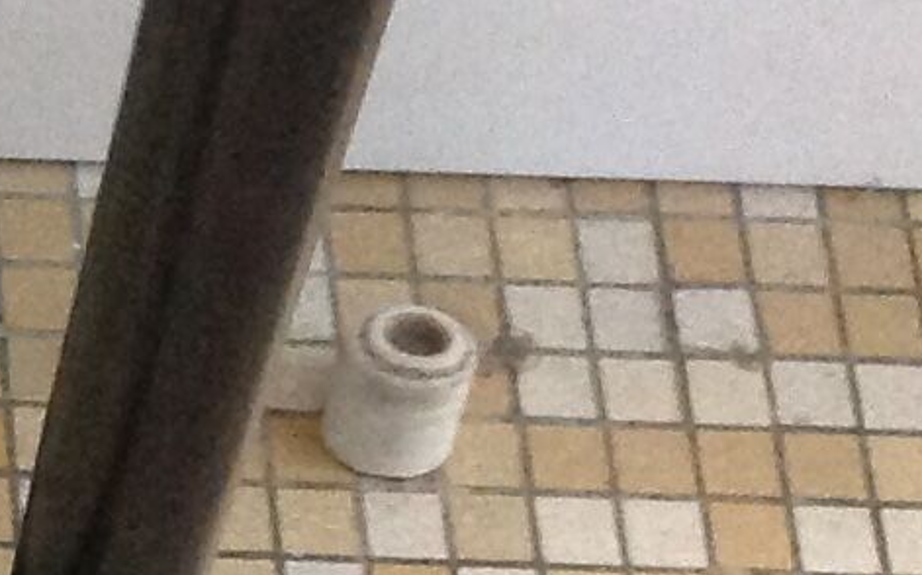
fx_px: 5124
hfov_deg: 9.5
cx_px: -1000
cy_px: 731
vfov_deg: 6.4
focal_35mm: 204
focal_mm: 4.28
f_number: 2.4
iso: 320
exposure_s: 1/15
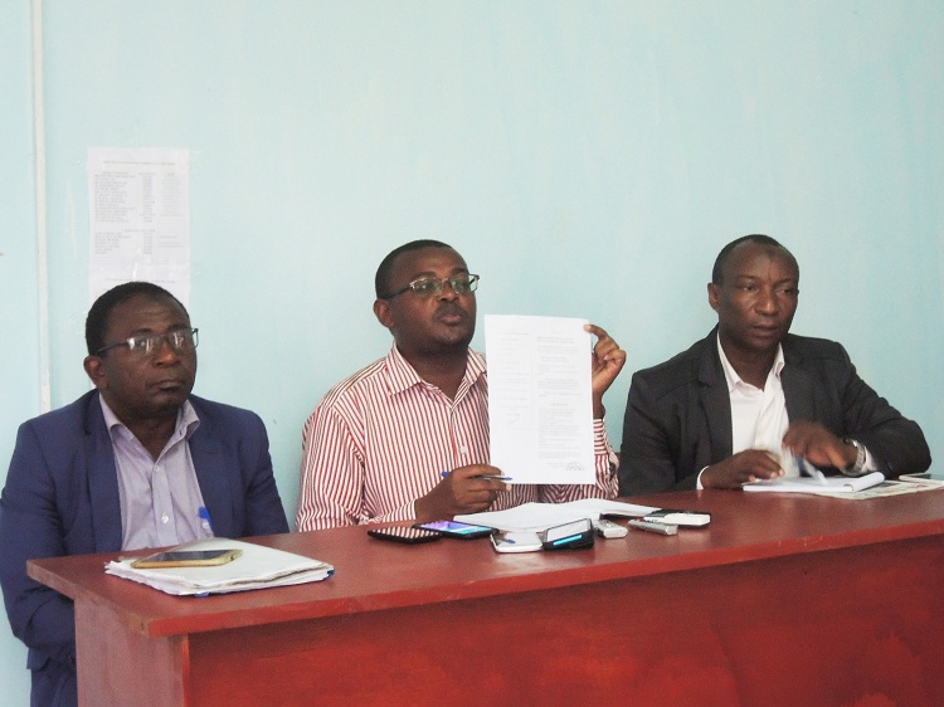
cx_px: 472
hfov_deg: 27.8
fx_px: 1908
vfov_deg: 21.0
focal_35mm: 70
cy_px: 354
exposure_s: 1/15
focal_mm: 12.5
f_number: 4.5
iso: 800
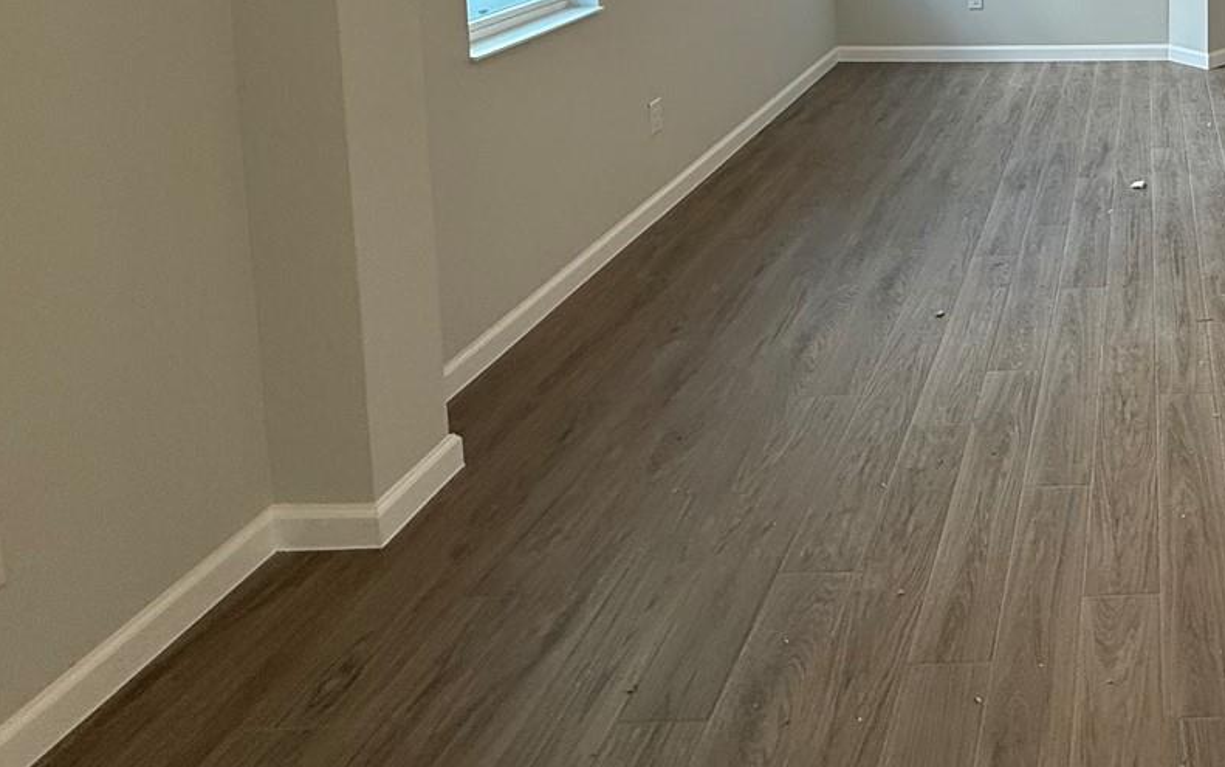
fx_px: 1002
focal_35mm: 30
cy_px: -113
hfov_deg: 52.1
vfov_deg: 34.8
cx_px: 1185
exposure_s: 1/120
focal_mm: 2.22
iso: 160
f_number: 2.2
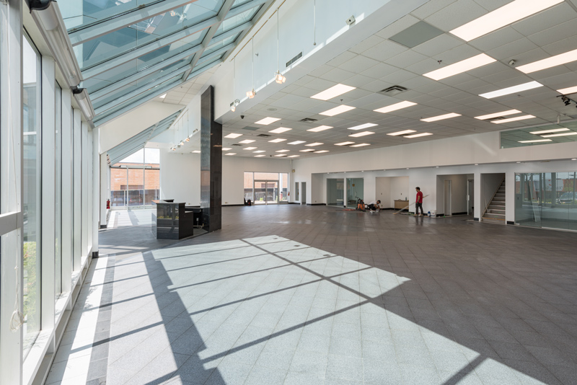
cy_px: 192
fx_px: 257
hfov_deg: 96.7
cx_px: 288
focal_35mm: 16
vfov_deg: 73.8
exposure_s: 1/6
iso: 64
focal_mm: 16
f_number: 16
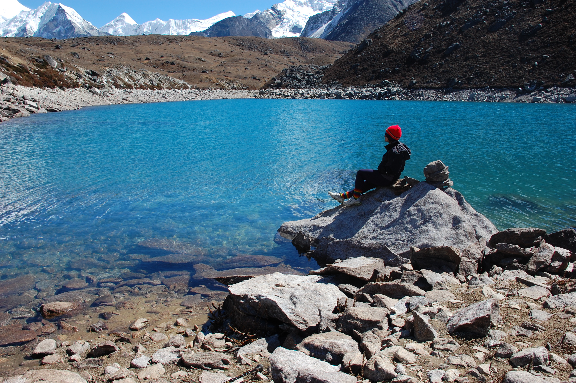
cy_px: 192
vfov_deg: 43.5
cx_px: 288
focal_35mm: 30
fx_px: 480
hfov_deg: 62.0
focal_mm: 20
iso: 200
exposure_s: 1/250
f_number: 8
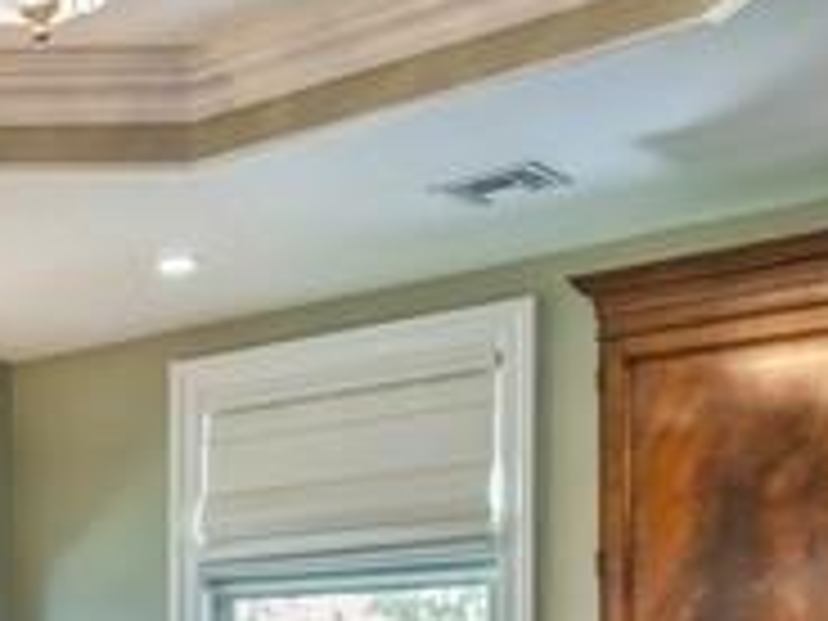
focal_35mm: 66
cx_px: -405
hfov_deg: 23.6
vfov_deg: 20.7
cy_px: 756
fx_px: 1579
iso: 400
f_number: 11
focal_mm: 14
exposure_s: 1/4
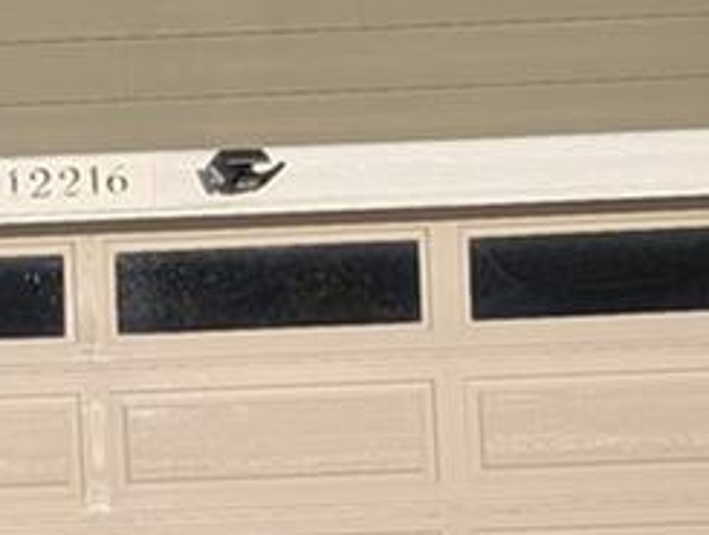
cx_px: -1056
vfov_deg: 9.5
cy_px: 549
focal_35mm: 156
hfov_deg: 10.6
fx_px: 3203
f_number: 1.68
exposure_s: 1/579
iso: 20
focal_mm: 6.9
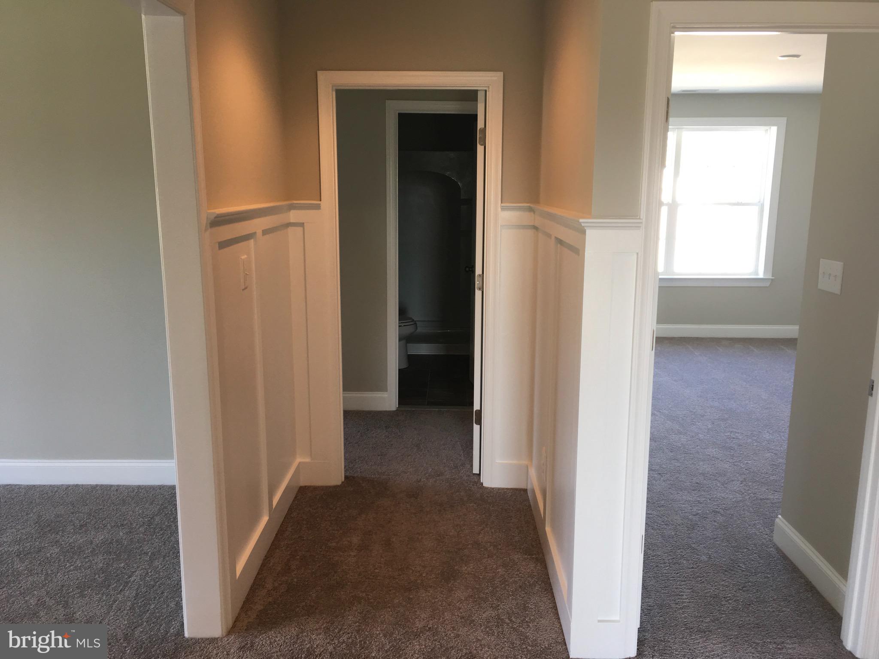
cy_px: 330
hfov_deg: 61.7
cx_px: 440
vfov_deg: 48.2
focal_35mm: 29
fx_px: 736
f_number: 2.2
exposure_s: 1/30
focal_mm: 4.15
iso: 40
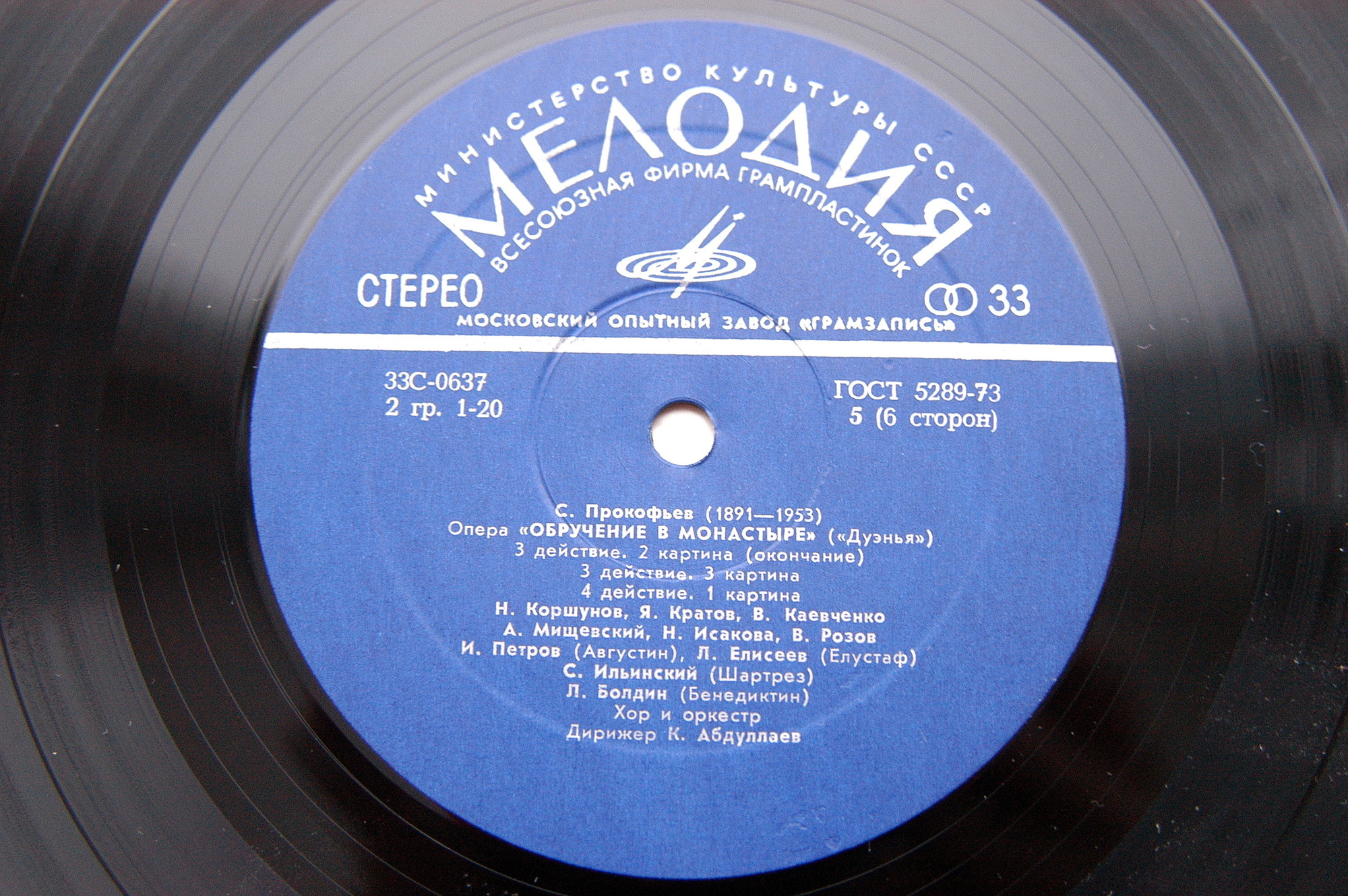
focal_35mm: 52
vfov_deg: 25.7
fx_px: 1964
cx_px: 674
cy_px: 448
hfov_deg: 37.9
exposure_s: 1/30
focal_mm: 35
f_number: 3.3
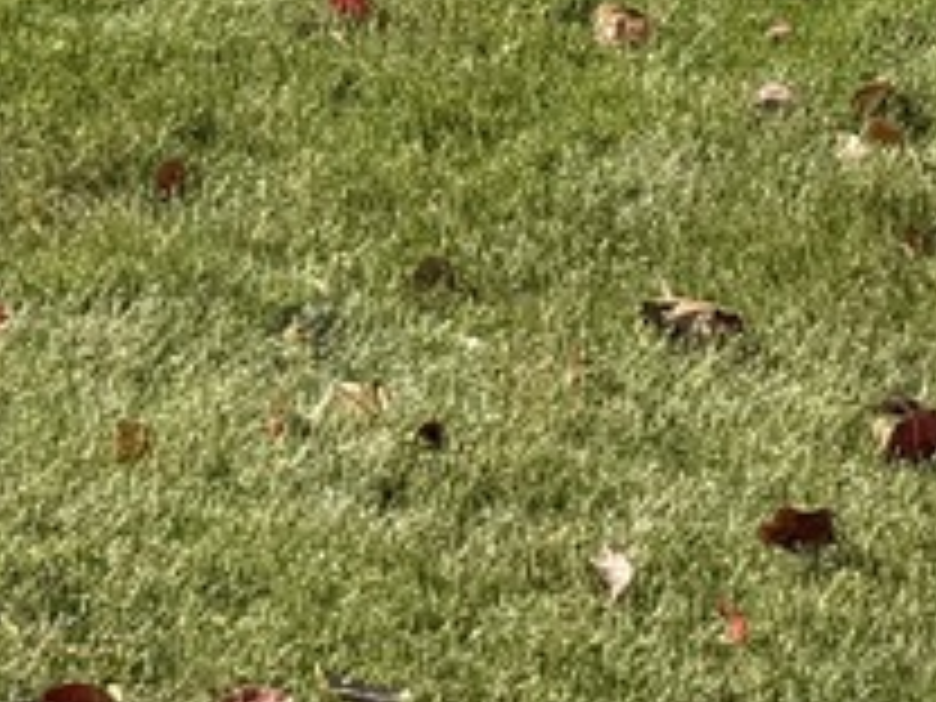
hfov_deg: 10.4
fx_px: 4489
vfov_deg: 7.5
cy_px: -1620
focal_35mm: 166
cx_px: -1256
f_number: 1.78
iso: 80
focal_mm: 6.76
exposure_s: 1/3145
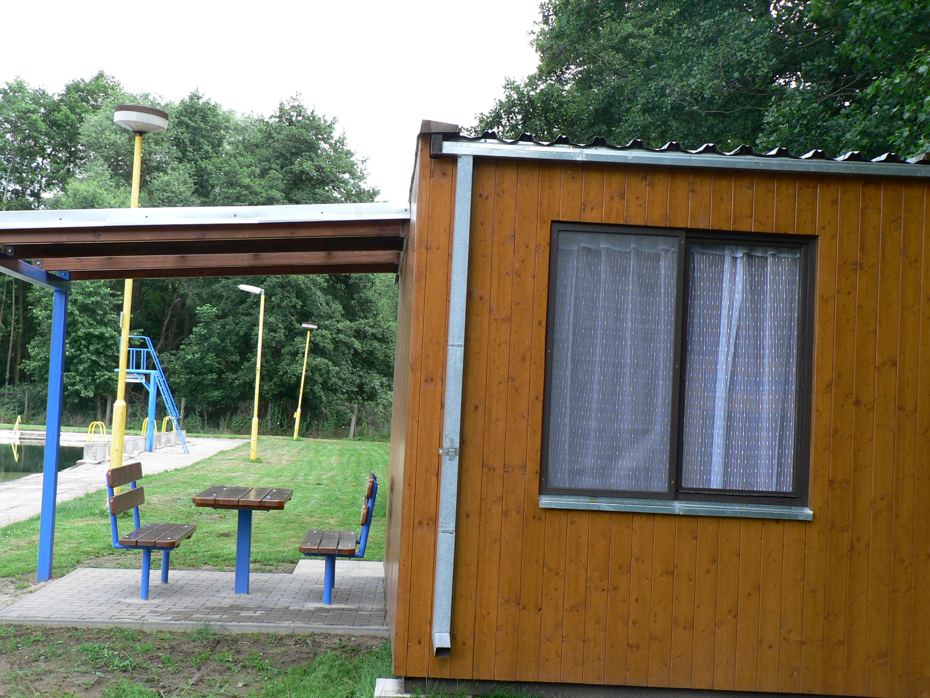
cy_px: 349
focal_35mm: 56
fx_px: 1505
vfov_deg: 26.1
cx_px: 465
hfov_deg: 34.3
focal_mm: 9.3
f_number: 4
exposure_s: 1/80
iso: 80
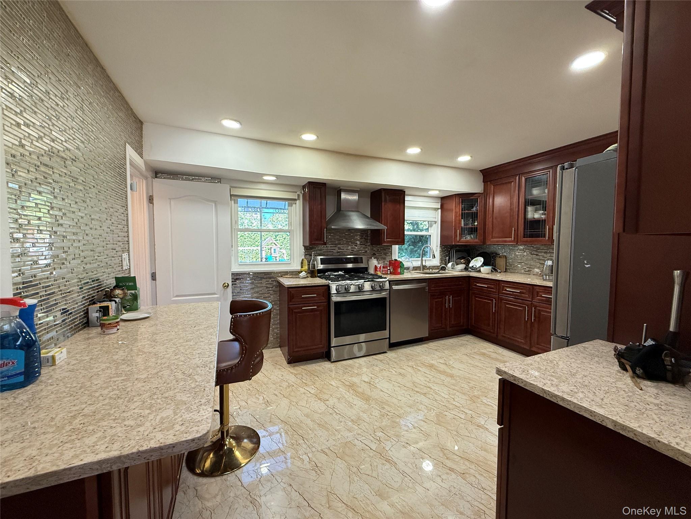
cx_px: 346
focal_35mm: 14
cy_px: 260
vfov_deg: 85.7
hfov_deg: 102.1
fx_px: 279
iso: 250
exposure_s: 1/120
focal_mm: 2.22
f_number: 2.2
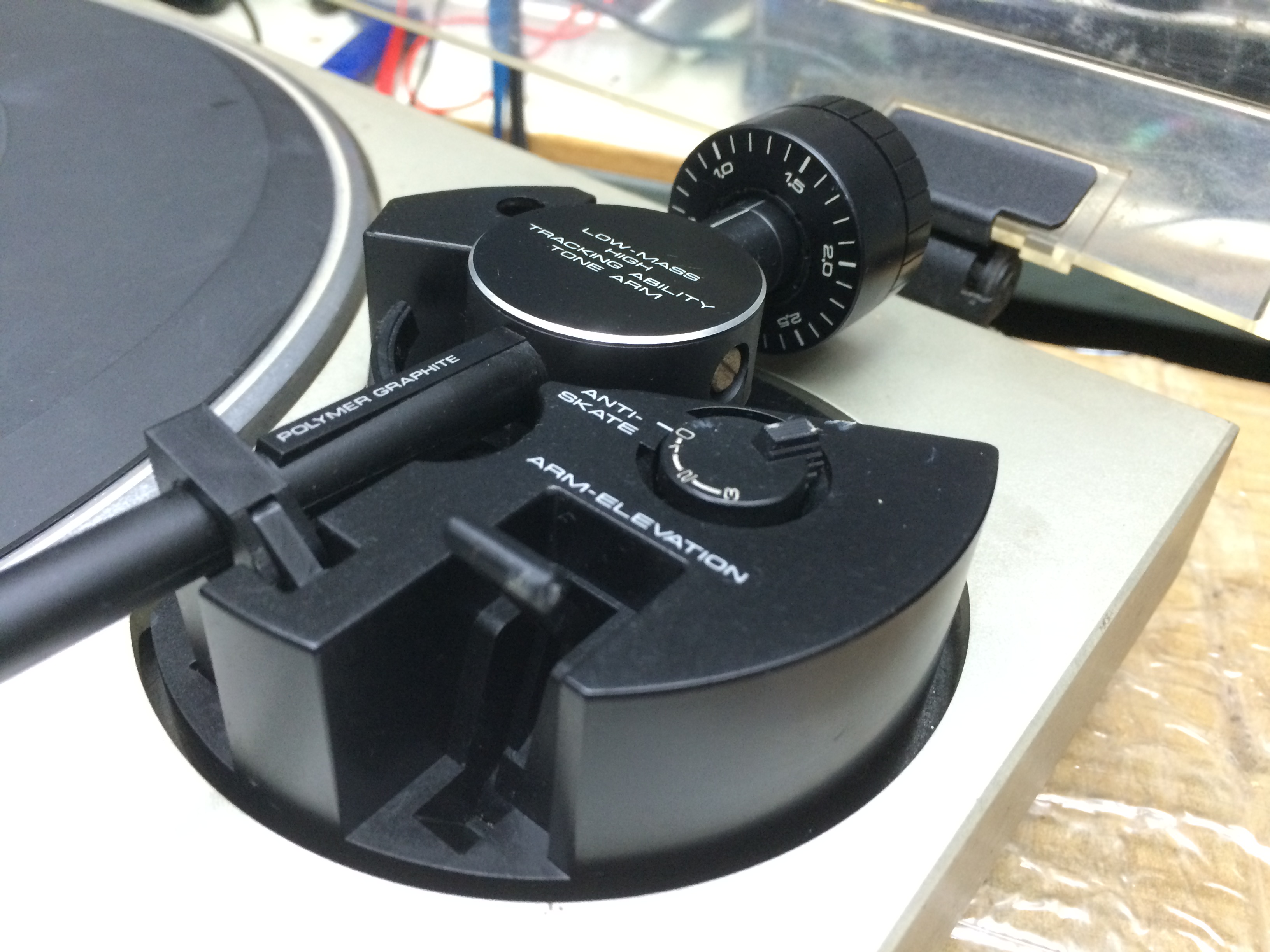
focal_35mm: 29
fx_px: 1064
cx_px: 635
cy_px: 476
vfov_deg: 48.2
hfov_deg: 61.7
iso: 320
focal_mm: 4.15
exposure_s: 1/25
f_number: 2.2
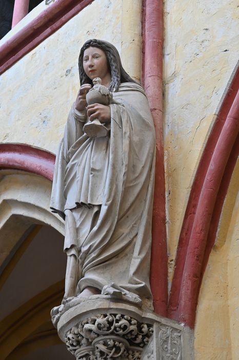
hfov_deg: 13.9
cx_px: 120
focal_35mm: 98
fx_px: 977
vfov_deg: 20.8
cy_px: 180
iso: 1800
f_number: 6.3
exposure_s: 1/100
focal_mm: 98
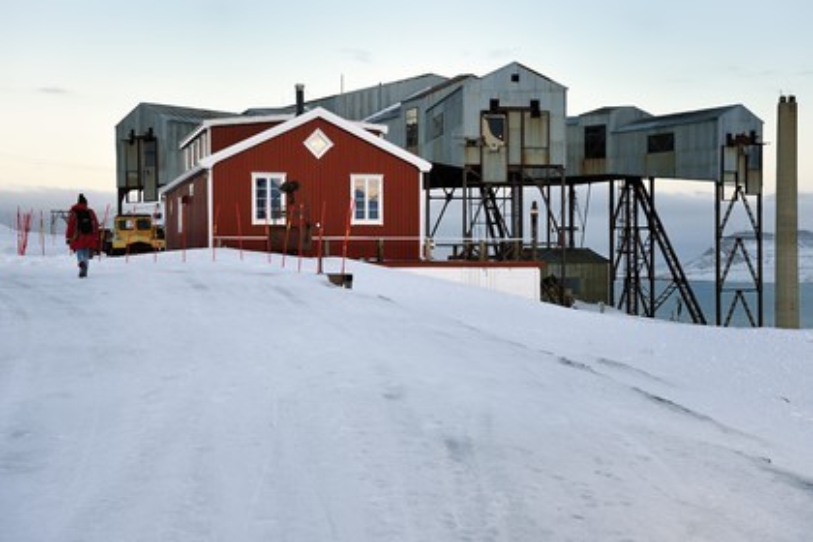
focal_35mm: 52
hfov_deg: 38.2
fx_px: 1174
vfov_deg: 26.0
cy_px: 271
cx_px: 406
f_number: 8
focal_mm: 52
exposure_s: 1/100
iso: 200
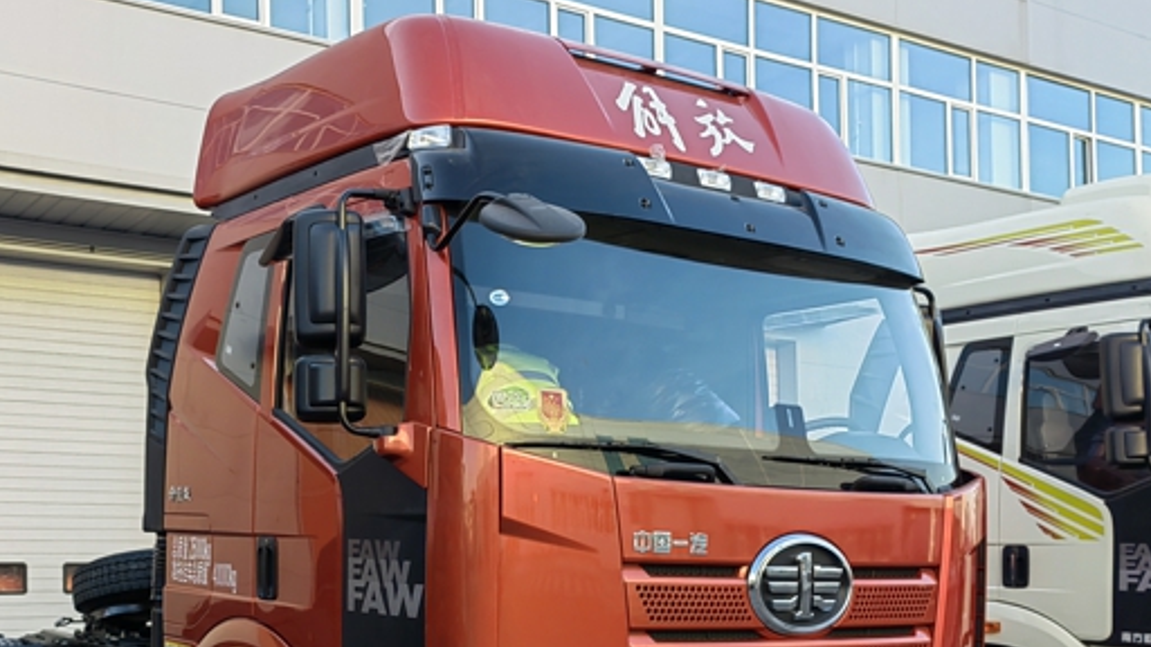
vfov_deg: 25.3
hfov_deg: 44.2
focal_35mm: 46
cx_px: 423
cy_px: 566
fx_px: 1404
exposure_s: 1/360
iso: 50
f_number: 1.9
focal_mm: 5.52
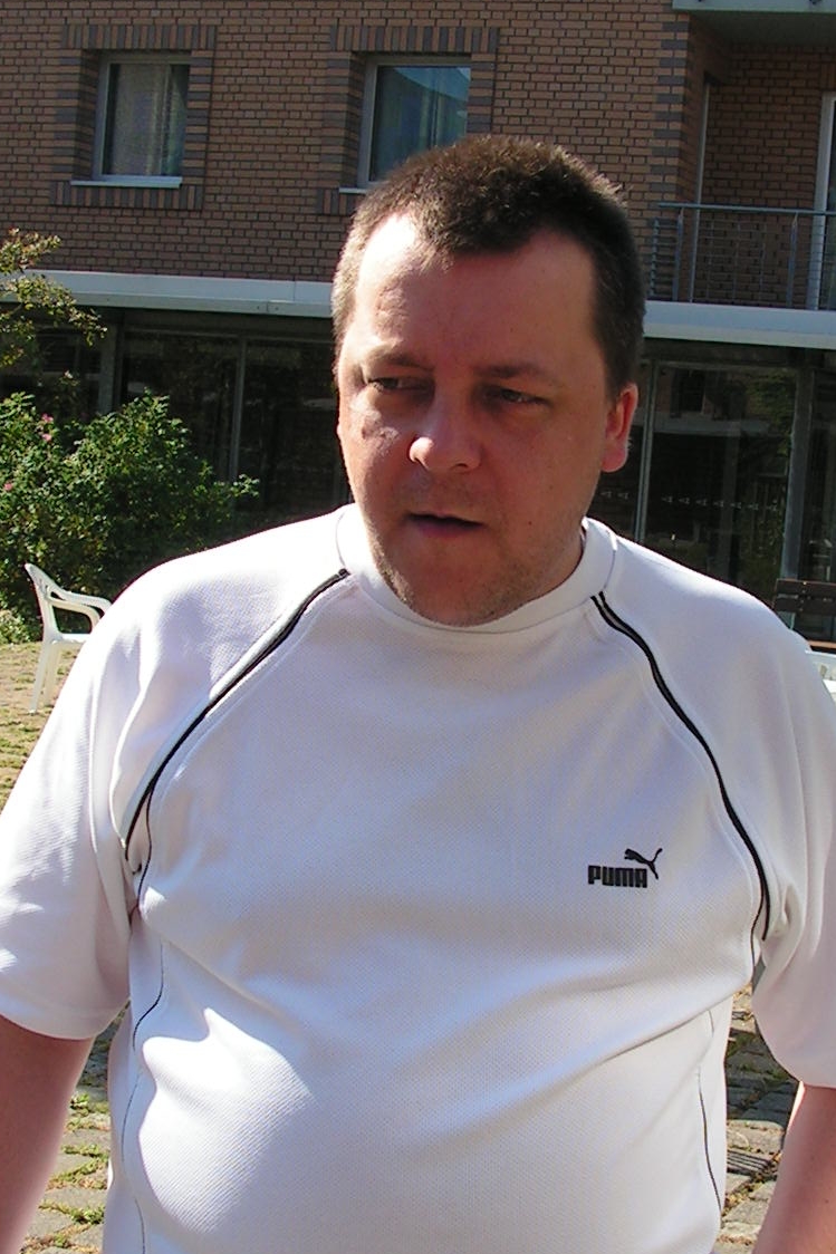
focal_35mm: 72
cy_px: 698
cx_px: 518
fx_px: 2509
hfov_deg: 18.9
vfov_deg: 28.1
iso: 64
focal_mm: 6.4
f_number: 4.8
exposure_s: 1/320
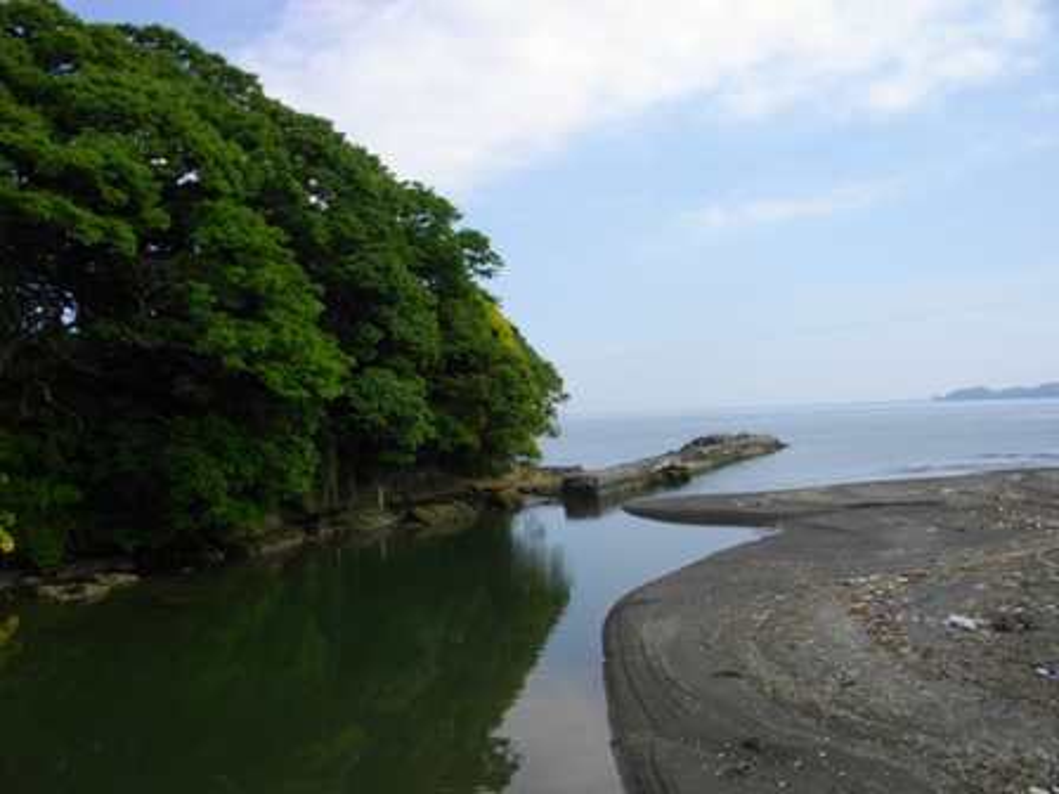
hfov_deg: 56.8
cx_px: 530
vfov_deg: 44.2
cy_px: 397
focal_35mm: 32
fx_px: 979
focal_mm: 5.7
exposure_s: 1/320
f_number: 5.5
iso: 100
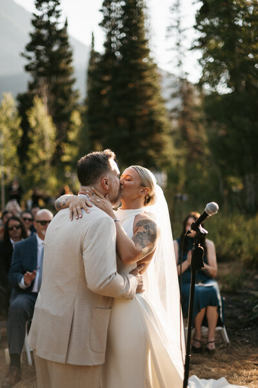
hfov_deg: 27.0
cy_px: 194
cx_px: 129
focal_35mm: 50
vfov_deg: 39.6
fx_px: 537
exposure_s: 1/6400
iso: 400
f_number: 1.4
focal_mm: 50
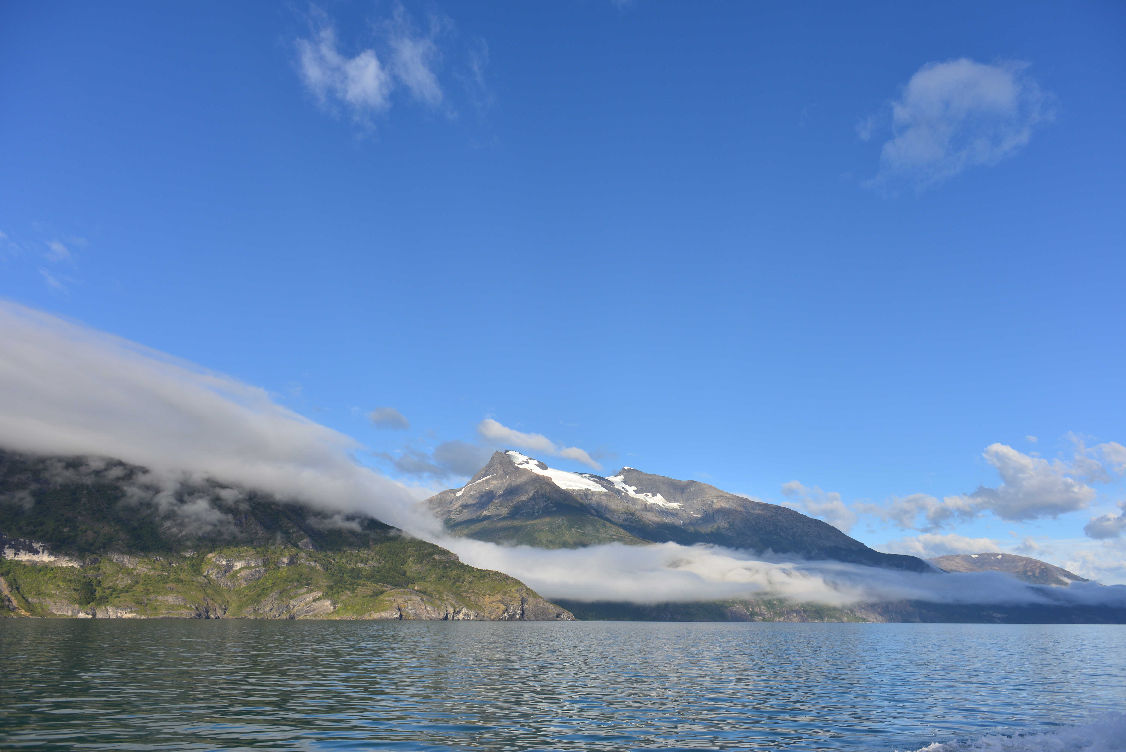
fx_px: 751
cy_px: 376
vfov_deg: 53.2
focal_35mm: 24
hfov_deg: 73.7
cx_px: 563
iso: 100
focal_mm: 24
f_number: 5.6
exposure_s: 1/1000
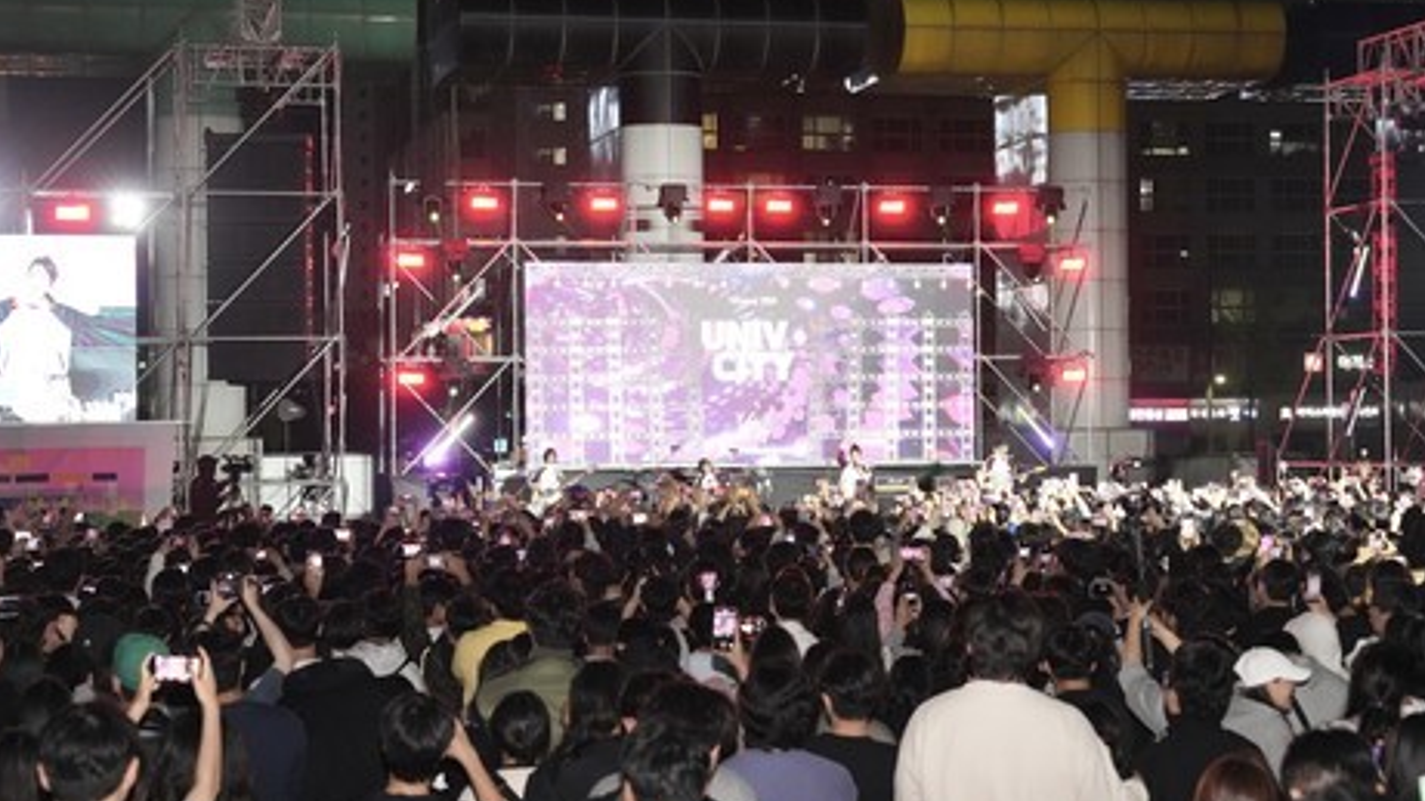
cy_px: 374
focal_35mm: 75
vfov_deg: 16.1
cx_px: 798
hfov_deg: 28.2
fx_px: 2833
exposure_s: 1/200
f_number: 4.5
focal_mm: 55
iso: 4000
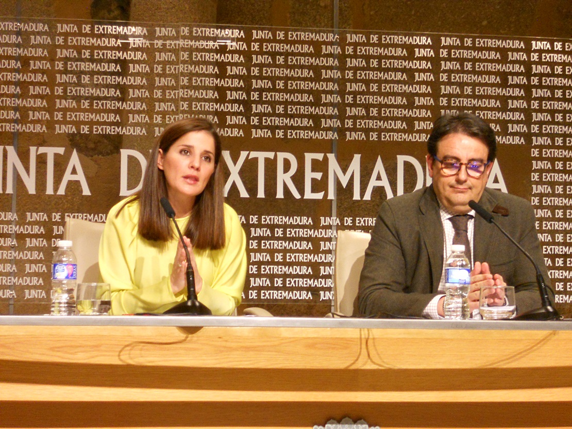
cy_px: 214
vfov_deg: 16.1
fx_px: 1521
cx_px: 286
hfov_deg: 21.3
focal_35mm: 92
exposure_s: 1/30
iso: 320
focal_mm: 16.5
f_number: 5.4
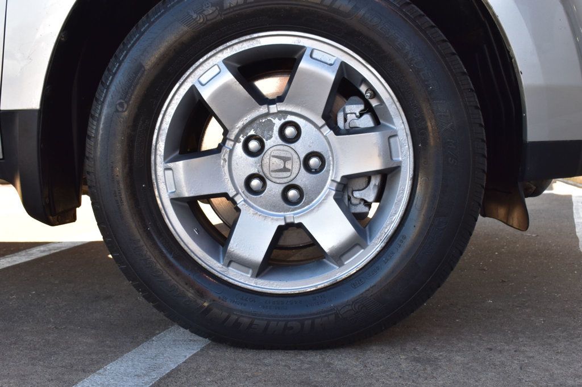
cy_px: 194
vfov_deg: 29.8
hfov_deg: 43.6
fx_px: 727
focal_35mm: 45
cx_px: 291
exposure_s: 1/100
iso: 400
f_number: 9
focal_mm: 30
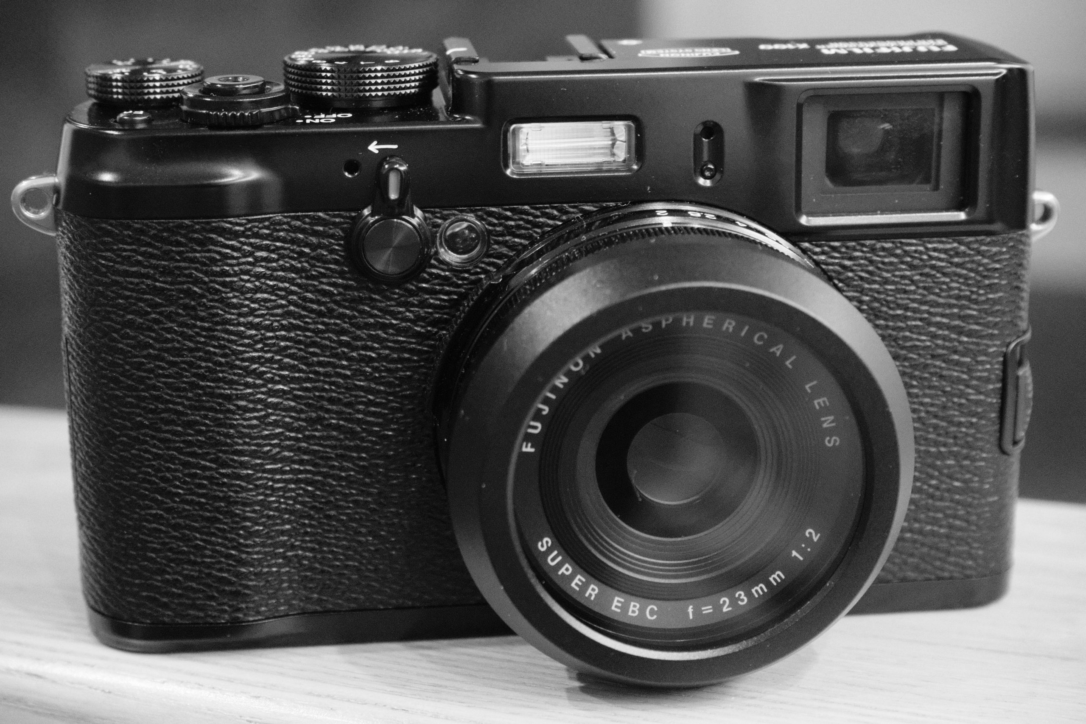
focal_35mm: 68
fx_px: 2051
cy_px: 362
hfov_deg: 29.7
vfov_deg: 20.0
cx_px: 543
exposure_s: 1/60
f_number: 5.6
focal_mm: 45
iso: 12800
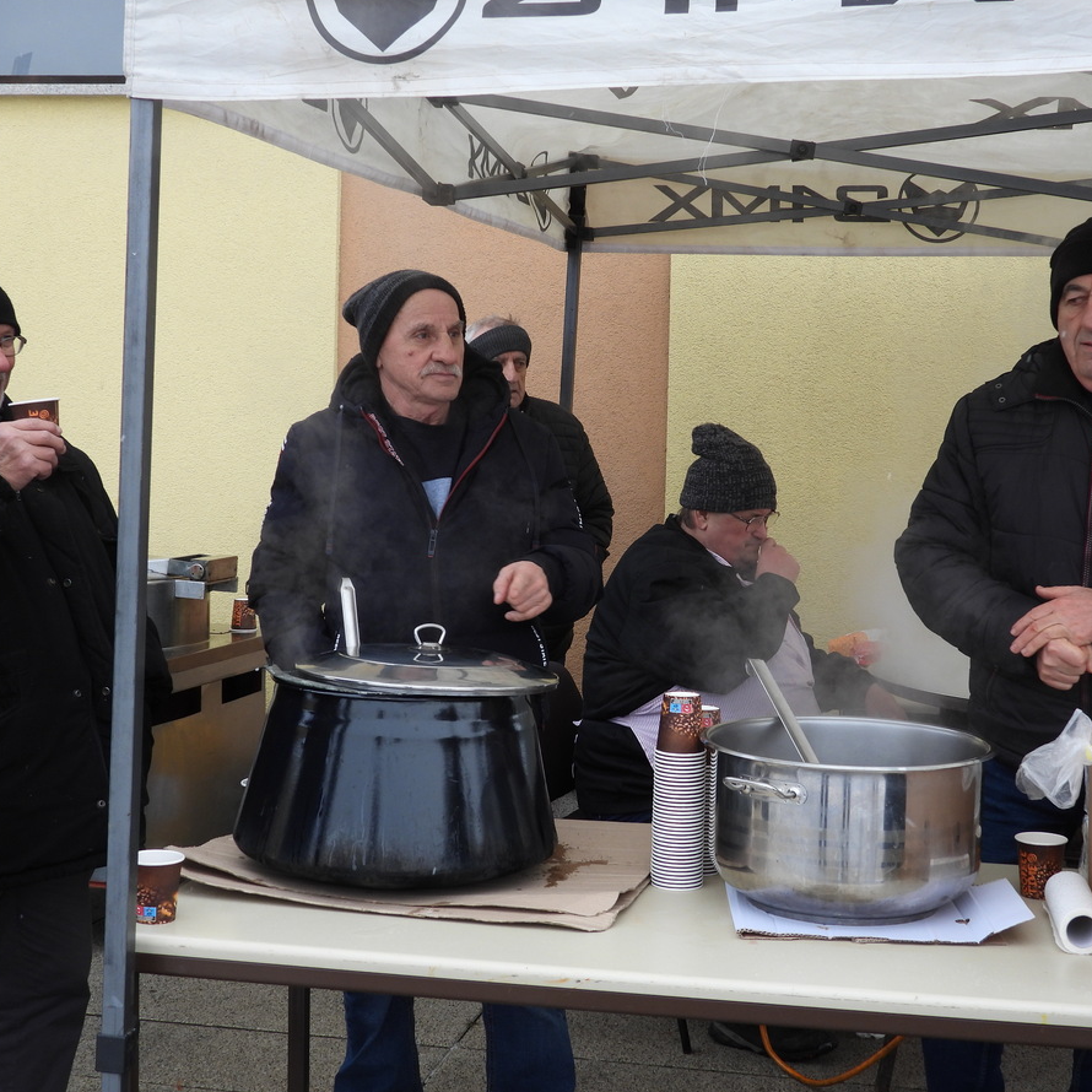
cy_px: 544
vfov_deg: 30.6
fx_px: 1999
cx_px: 580
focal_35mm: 56
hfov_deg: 30.6
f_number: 3.2
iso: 100
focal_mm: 8.5
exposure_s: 1/160
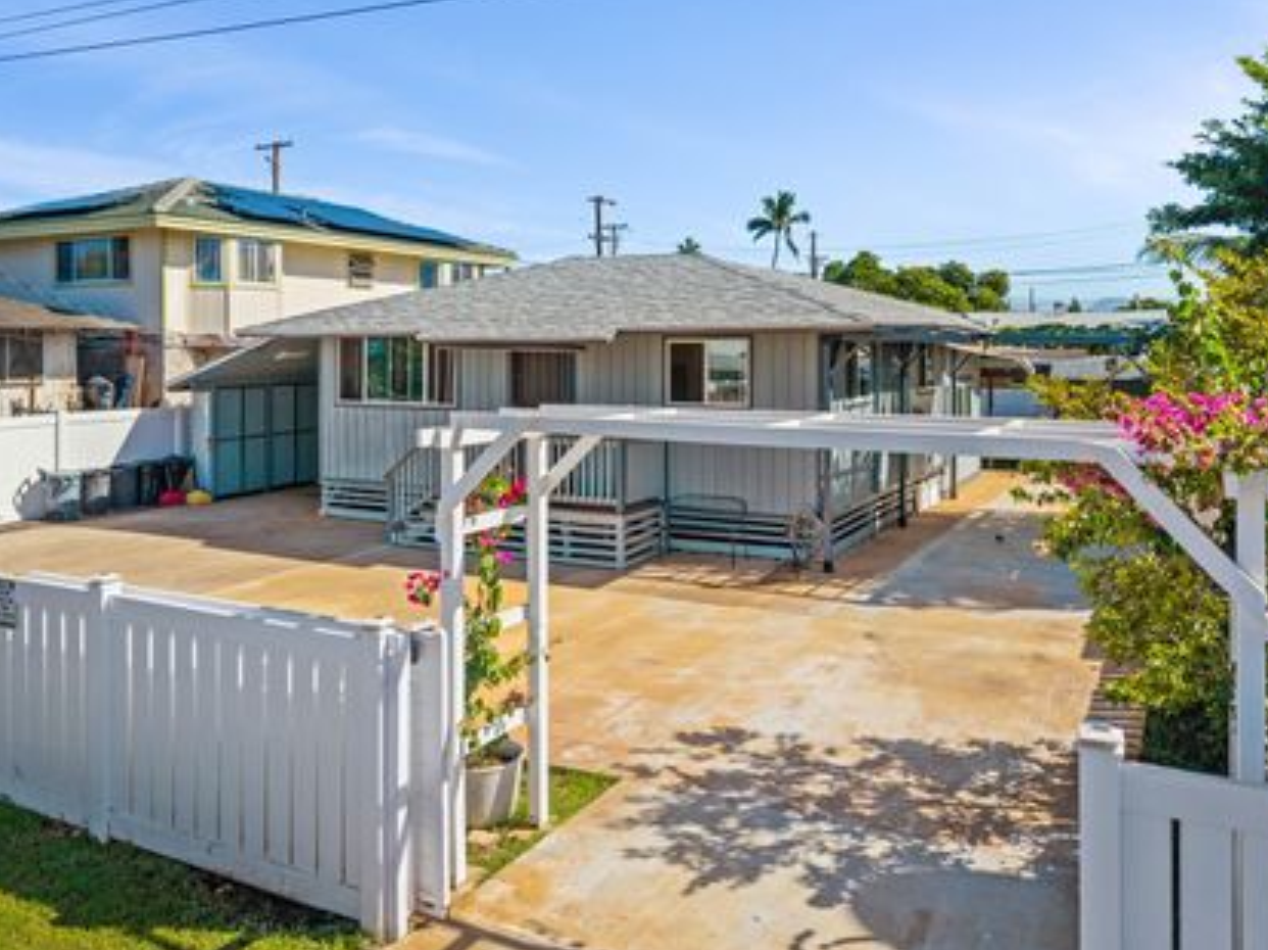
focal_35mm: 29
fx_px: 1062
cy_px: 458
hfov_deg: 61.7
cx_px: 609
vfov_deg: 48.2
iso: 170
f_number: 1.8
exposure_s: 1/640
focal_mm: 8.67
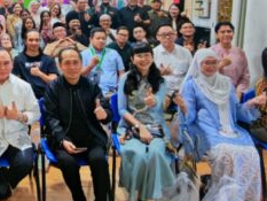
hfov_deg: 42.9
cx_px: -9
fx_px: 278
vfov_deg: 37.7
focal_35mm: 36
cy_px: 30
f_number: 2
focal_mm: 1.82
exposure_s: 1/40
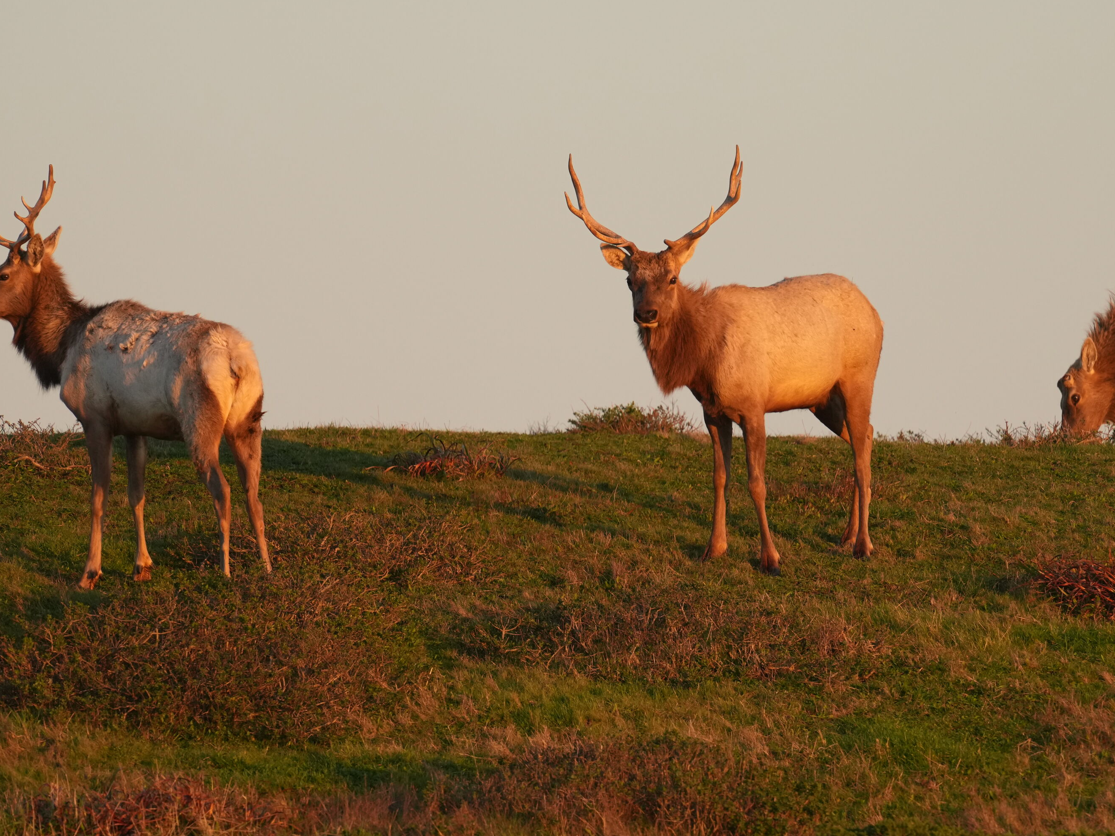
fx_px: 30340
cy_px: 397
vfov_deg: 1.6
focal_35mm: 942
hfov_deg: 2.1
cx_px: 642
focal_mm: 600
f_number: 5.6
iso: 800
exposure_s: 1/500
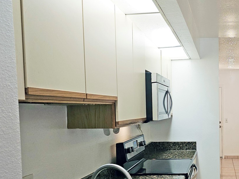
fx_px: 311
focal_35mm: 45
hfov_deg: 39.3
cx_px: 212
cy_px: 127
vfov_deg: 31.8
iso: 64
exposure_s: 1/120
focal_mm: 6.3
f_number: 1.7
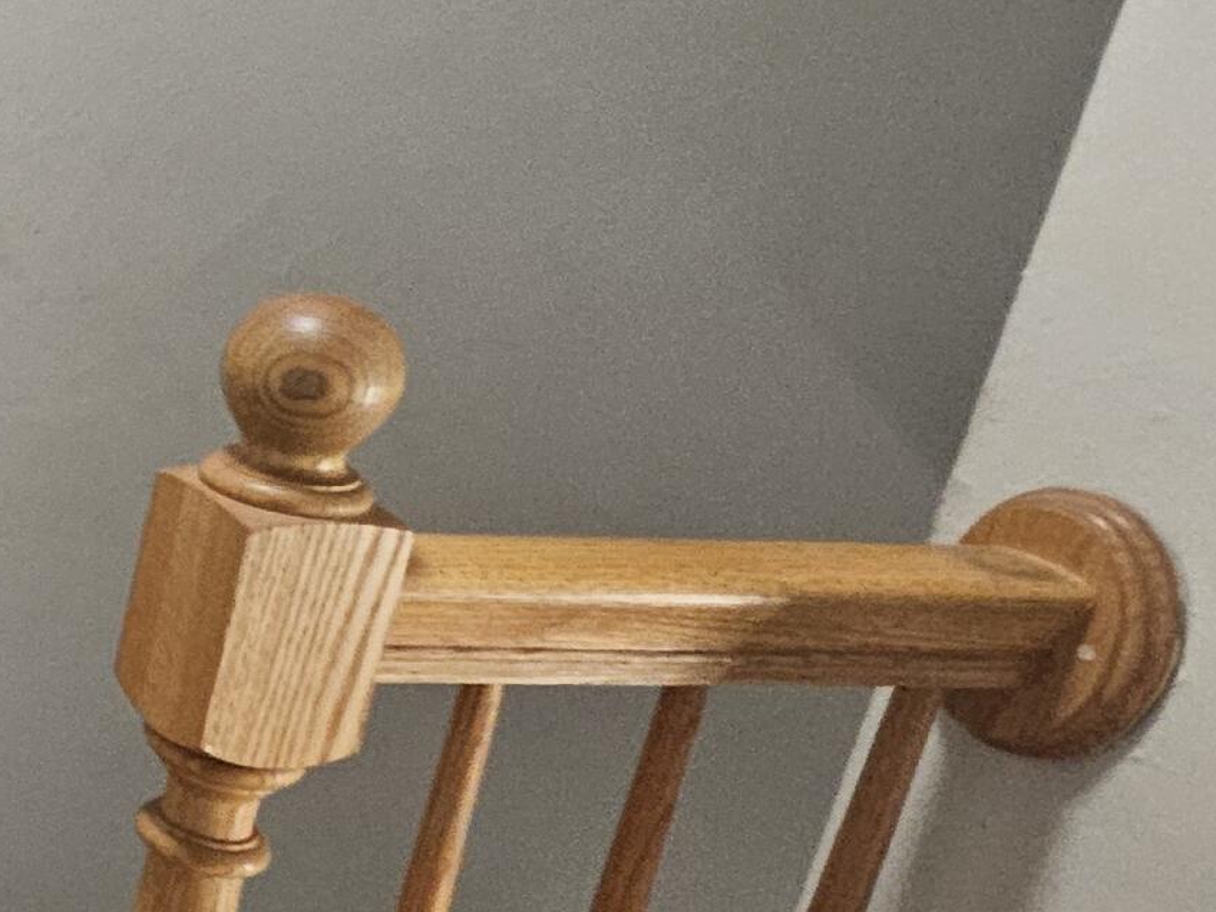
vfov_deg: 31.5
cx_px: -711
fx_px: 1616
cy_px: 417
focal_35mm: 46
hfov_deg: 26.3
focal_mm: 1.74
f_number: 2.2
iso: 320
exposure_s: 1/30
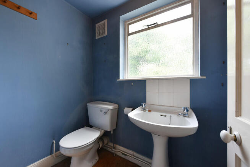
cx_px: 125
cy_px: 84
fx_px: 97
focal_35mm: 14
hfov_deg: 104.2
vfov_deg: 81.3
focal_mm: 14
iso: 200
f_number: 9
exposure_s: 1/15
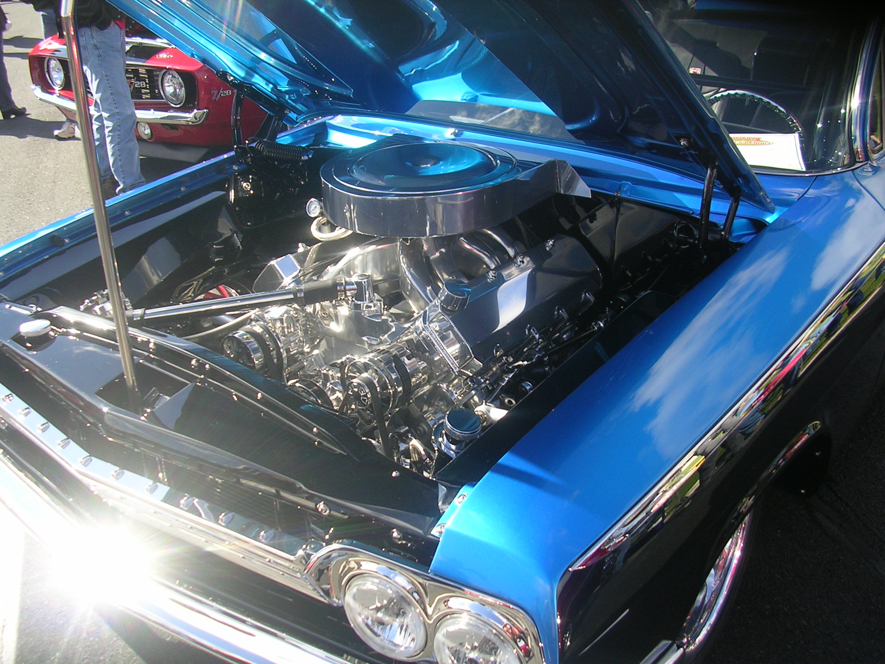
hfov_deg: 49.0
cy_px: 332
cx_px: 442
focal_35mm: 38
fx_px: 972
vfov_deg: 37.7
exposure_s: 1/331
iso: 50
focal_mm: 5.8
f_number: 2.8
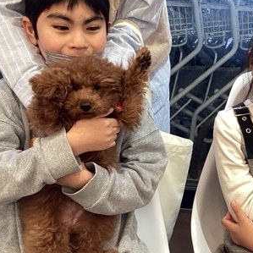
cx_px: 178
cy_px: 98
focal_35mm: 55
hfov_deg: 30.7
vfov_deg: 31.0
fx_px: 455
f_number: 2.4
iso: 100
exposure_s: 1/60
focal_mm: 3.3
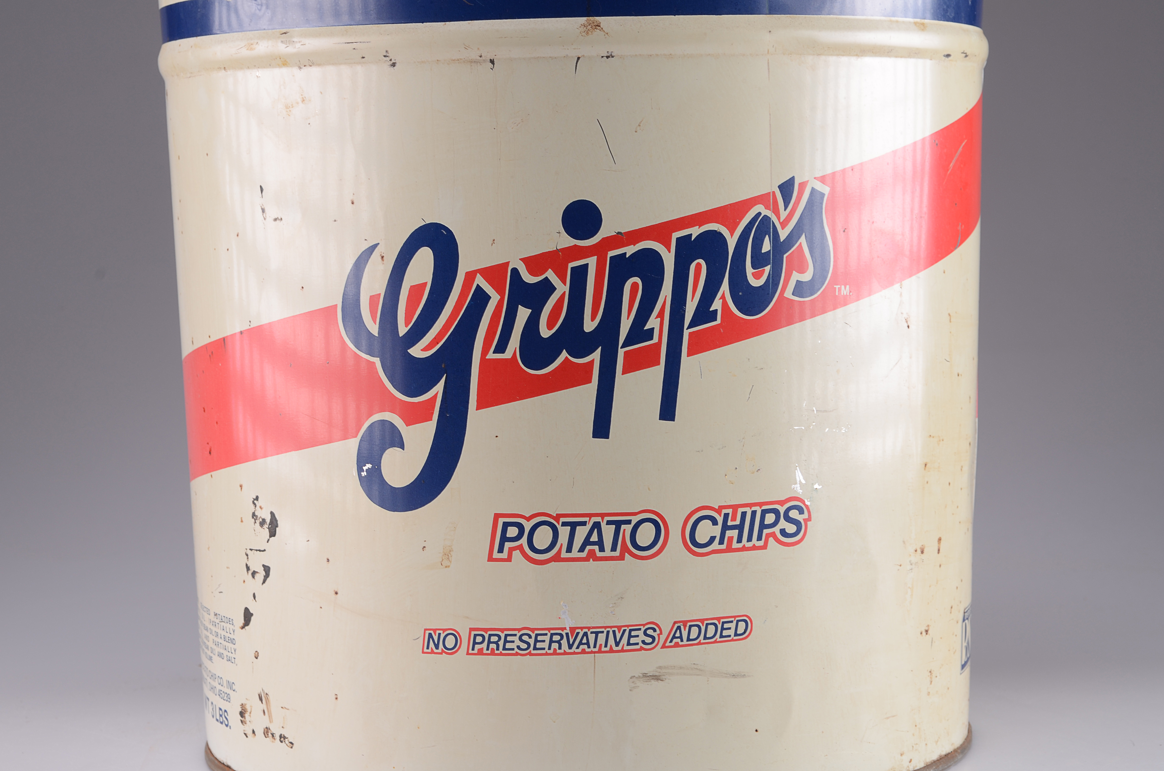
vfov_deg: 16.5
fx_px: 2662
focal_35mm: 82
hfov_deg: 24.7
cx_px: 582
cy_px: 386
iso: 100
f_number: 13
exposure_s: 1/80
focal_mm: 55
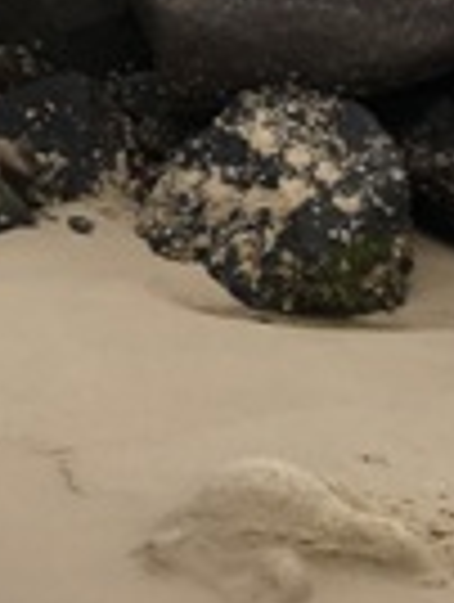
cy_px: -207
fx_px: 2406
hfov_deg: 9.7
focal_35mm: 138
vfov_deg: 13.7
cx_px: -575
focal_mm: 4.15
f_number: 2.2
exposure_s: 1/3077
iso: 25
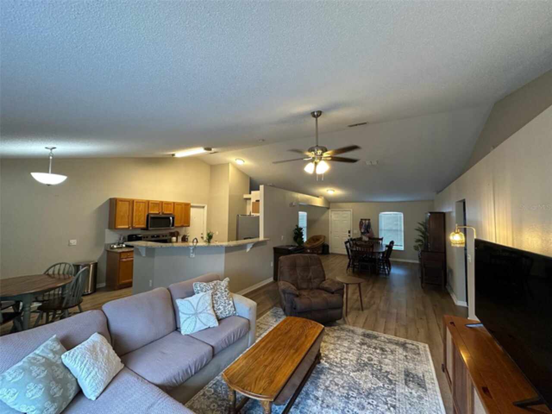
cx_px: 276
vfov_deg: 85.7
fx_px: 223
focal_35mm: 14
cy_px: 207
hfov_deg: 102.1
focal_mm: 2.22
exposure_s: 1/60
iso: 250
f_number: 2.2
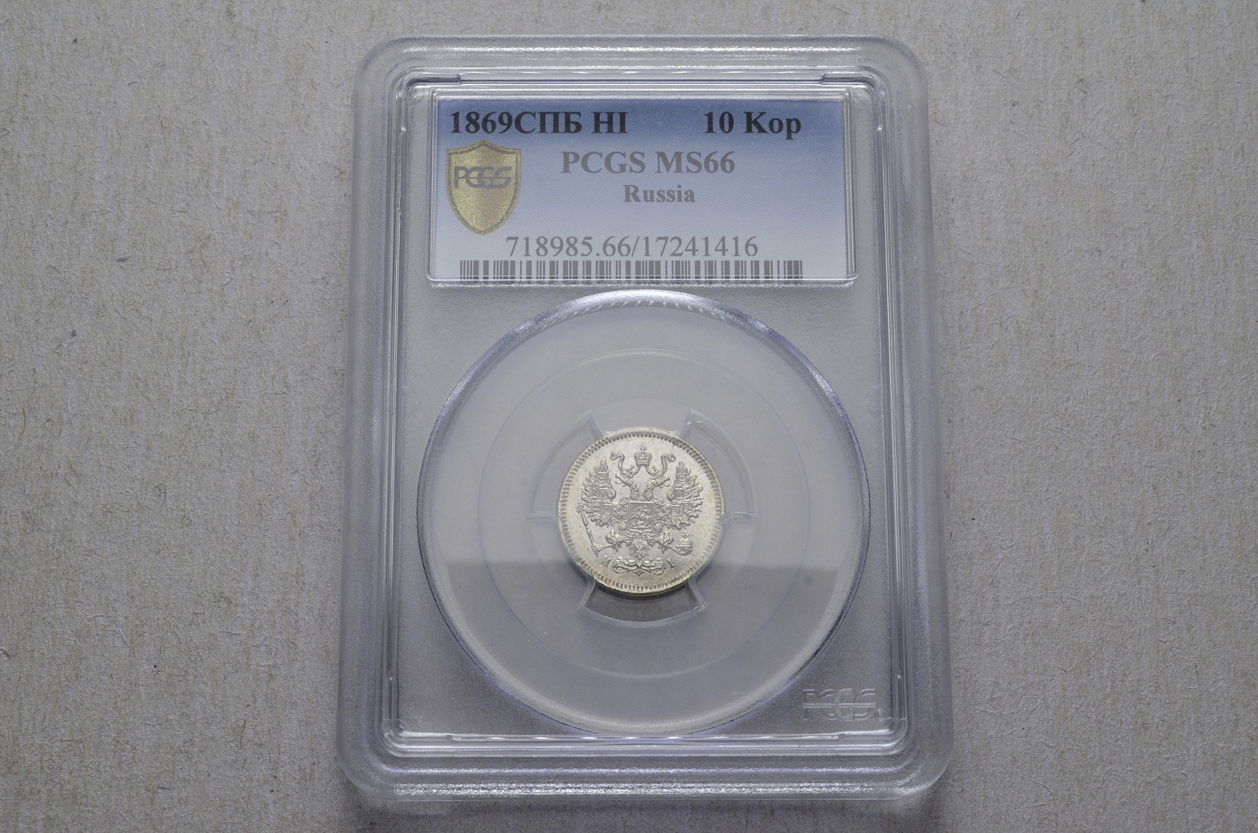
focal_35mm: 51
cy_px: 416
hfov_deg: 39.0
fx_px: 1778
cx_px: 629
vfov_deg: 26.4
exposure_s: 1/250
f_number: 14
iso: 400
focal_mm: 34
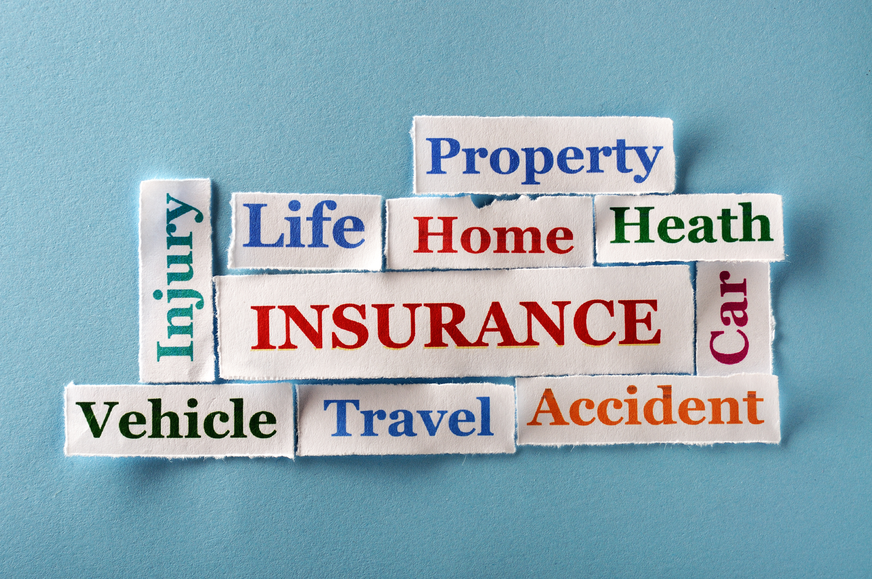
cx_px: 436
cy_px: 290
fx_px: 4536
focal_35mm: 188
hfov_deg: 11.0
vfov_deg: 7.3
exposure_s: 1/200
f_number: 8
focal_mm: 125
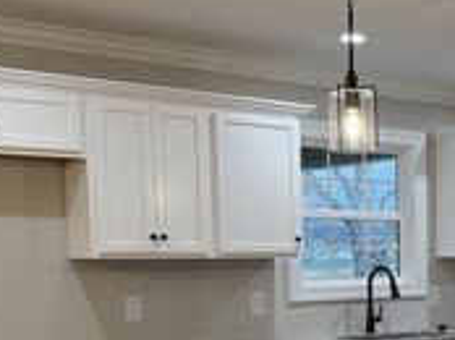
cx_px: 426
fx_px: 906
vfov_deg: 20.6
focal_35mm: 69
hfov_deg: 27.0
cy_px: 331
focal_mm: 6.76
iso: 160
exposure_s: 1/169
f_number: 1.78
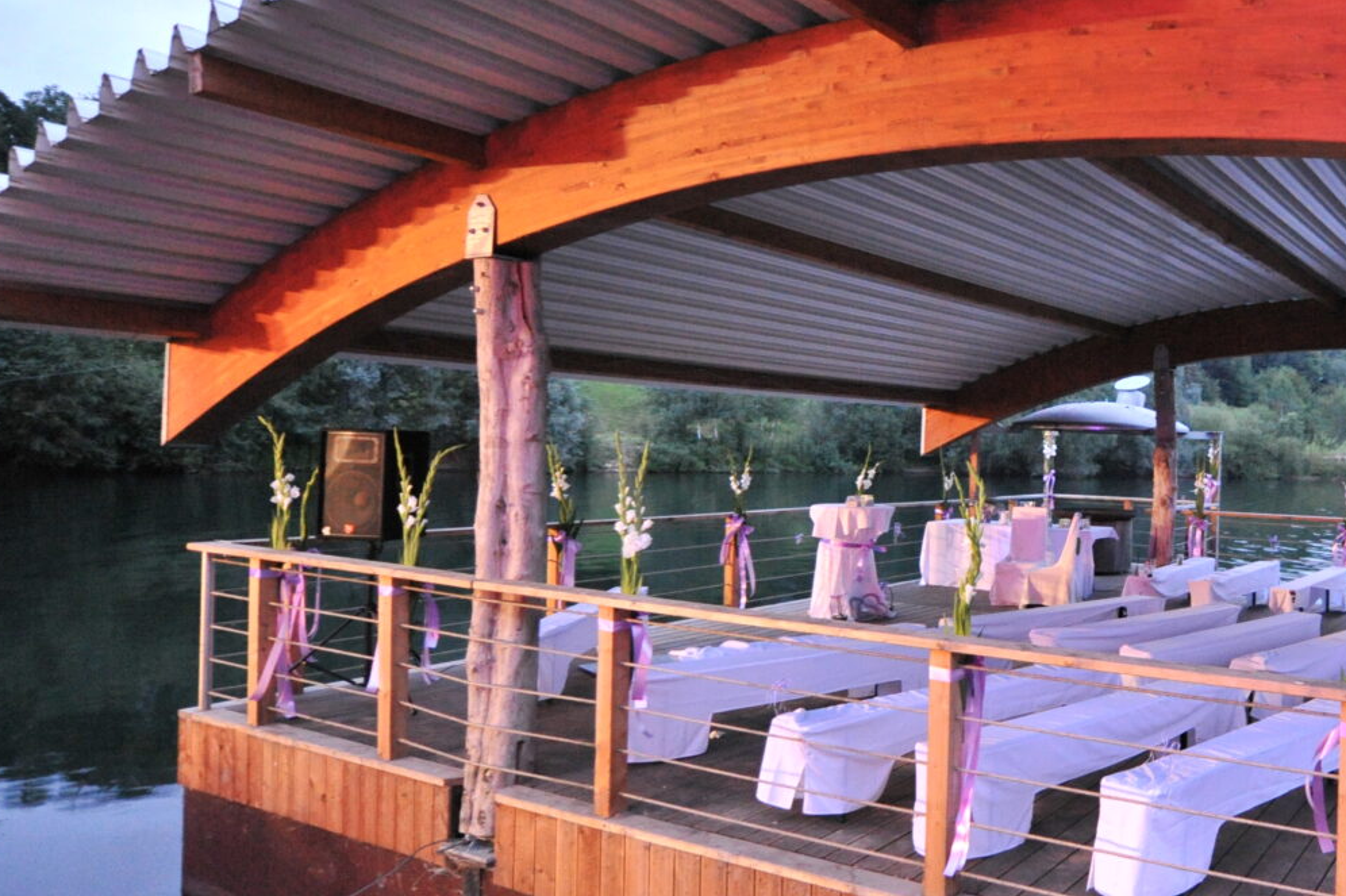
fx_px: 1009
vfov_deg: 47.9
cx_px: 1107
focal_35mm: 27
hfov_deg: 61.0
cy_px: 441
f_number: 2.8
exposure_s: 1/3
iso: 6400
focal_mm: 14
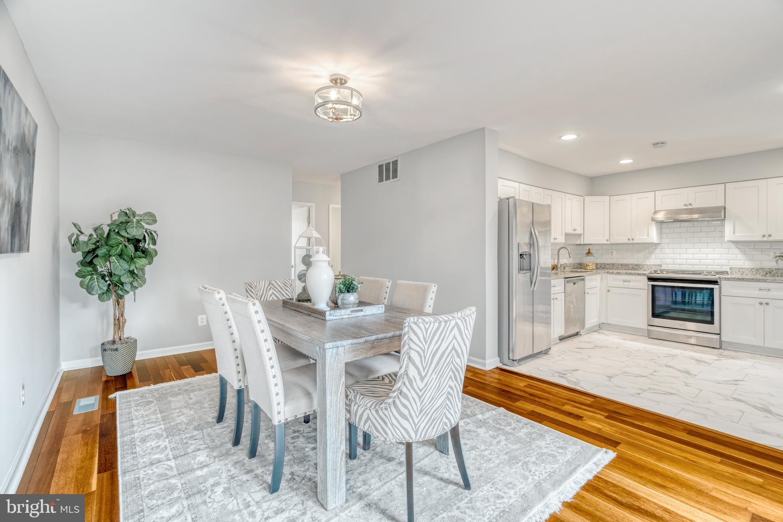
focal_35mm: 16
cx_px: 392
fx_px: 348
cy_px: 261
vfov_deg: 73.8
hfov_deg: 96.7
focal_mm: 16
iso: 1250
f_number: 7.1
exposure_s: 1/100
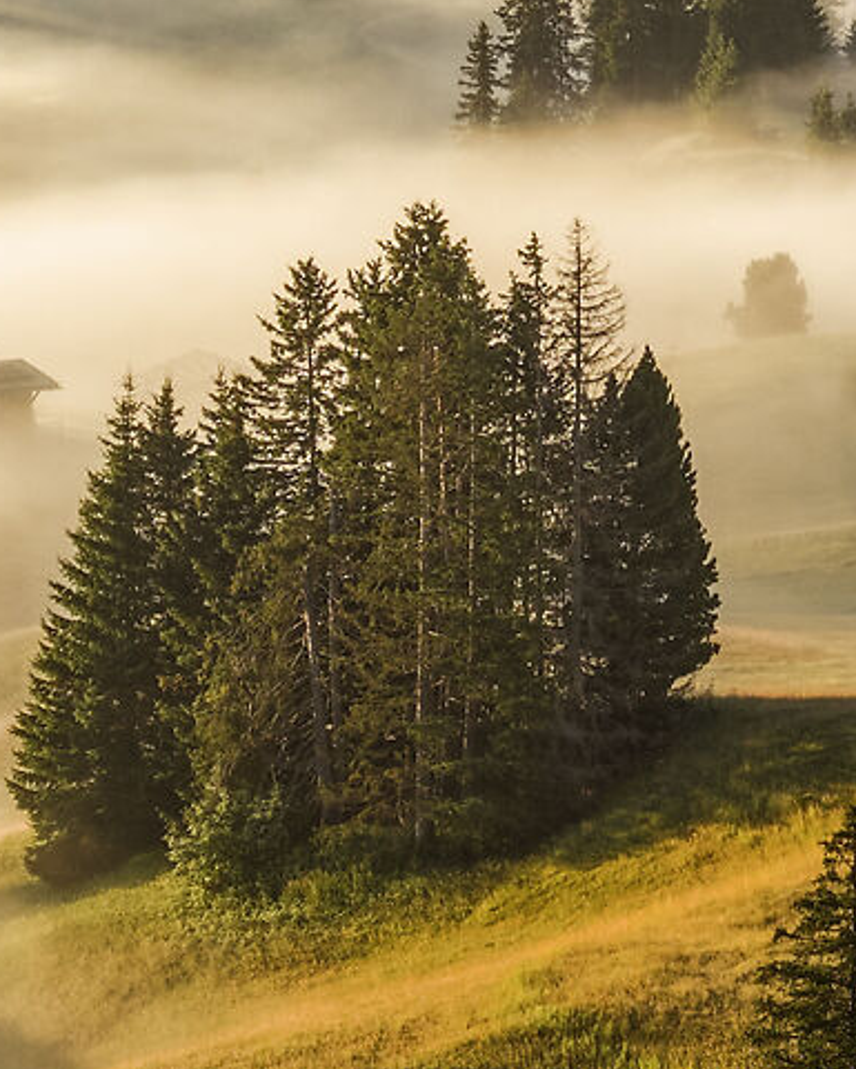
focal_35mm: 220
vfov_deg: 8.6
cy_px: -498
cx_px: 396
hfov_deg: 7.0
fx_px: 6965
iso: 200
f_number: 10
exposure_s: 1/160
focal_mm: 31.5
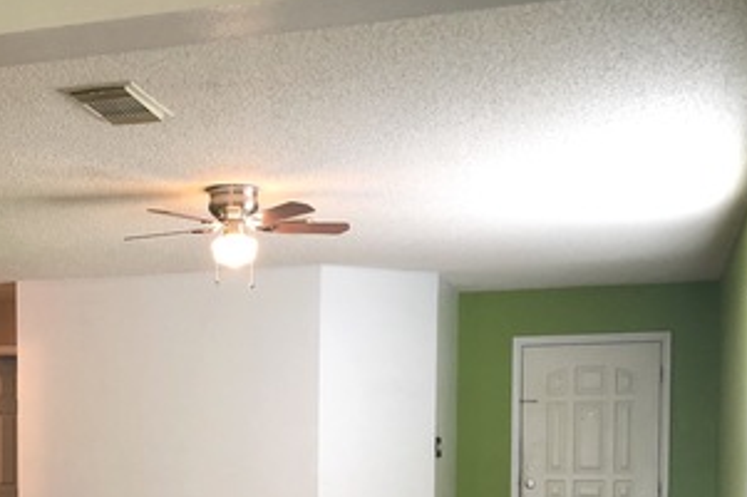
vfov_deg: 21.0
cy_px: 522
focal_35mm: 62
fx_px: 1285
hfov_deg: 31.5
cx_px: 144
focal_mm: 4
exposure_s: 1/24
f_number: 1.8
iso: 40
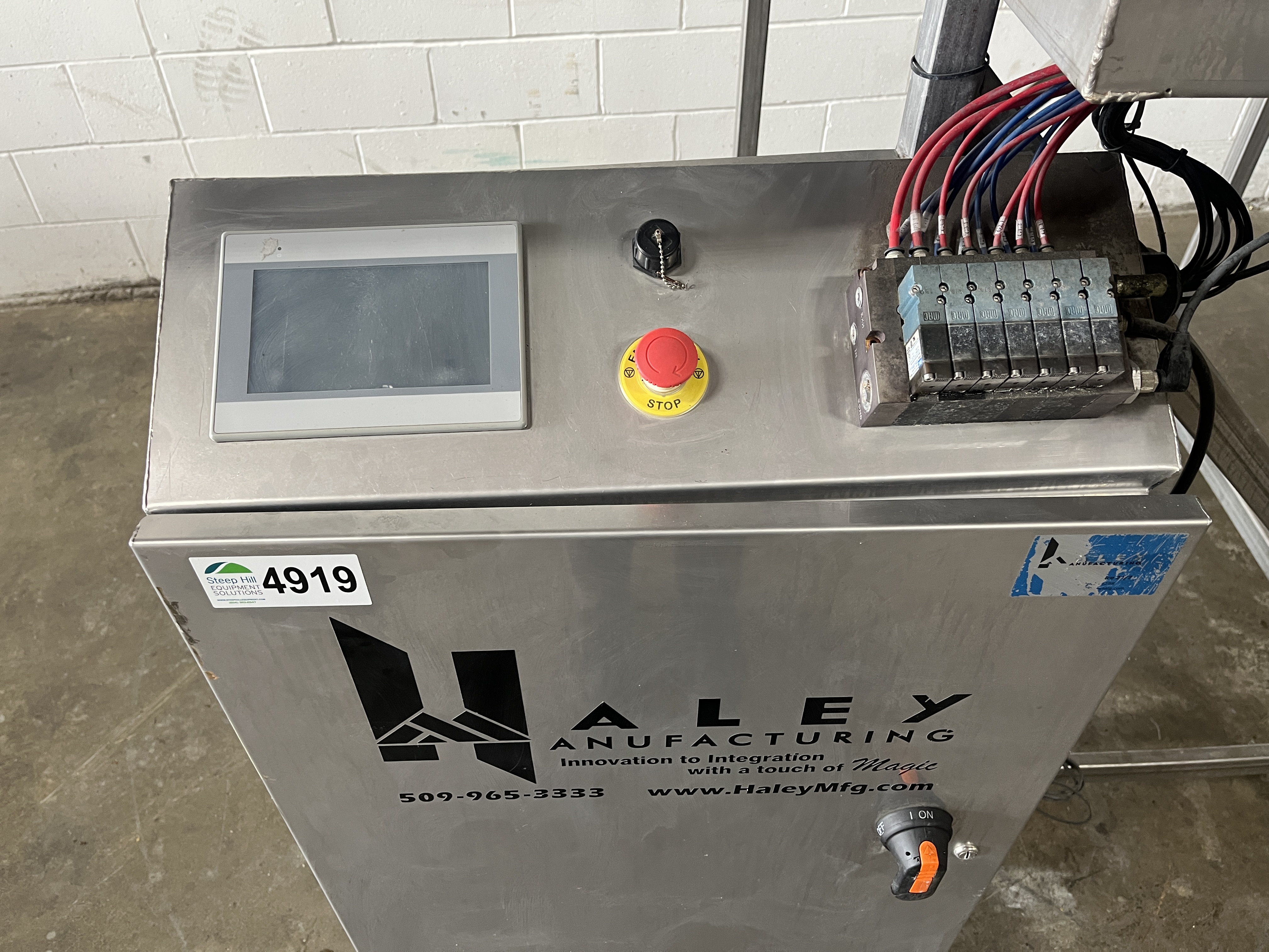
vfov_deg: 53.1
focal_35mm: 26
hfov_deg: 67.3
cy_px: 476
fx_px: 953
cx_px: 634
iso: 125
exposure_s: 1/60
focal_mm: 5.1
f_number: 1.6
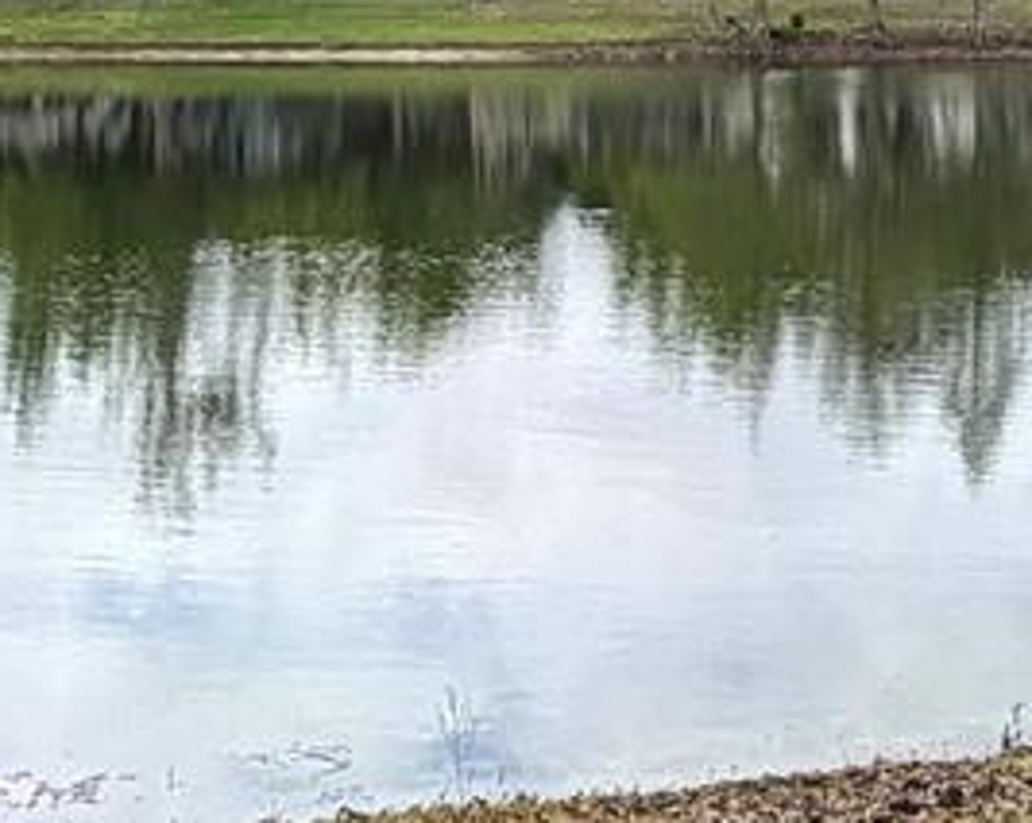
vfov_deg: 17.9
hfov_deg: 22.4
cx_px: 1032
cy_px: -131
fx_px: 2502
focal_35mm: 82
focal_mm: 2.22
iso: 25
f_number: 2.2
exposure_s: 1/770
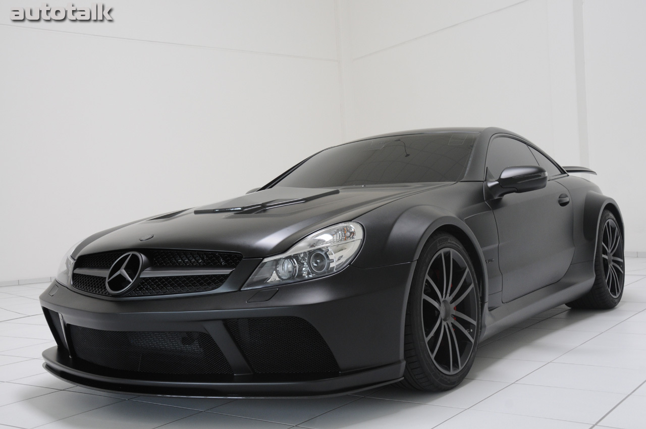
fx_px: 726
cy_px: 214
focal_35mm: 40
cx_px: 323
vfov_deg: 32.9
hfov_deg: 48.0
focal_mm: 27
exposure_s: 1/8
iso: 400
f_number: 9
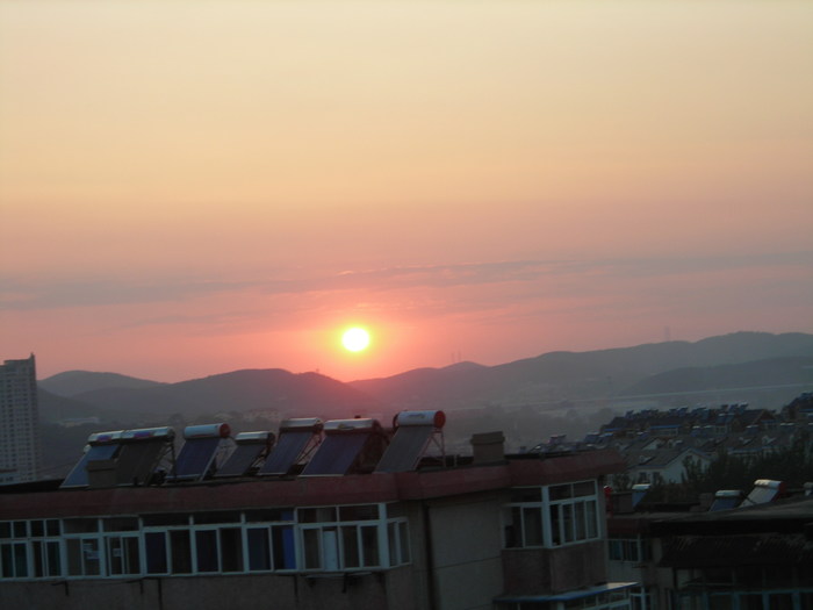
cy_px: 305
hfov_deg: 17.0
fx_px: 2724
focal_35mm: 116
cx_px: 406
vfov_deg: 12.8
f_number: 5.3
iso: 50
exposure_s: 1/36.7
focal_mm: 19.2
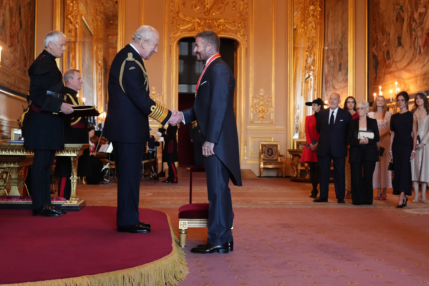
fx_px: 655
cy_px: 130
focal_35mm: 55
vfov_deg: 24.6
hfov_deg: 36.2
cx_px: 230
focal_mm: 50
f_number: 4
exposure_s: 1/125
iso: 4000
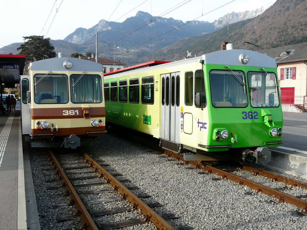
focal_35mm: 35
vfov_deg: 40.7
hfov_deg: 52.6
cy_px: 115
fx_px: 310
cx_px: 154
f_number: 4.5
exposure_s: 1/250
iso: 100
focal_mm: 5.8
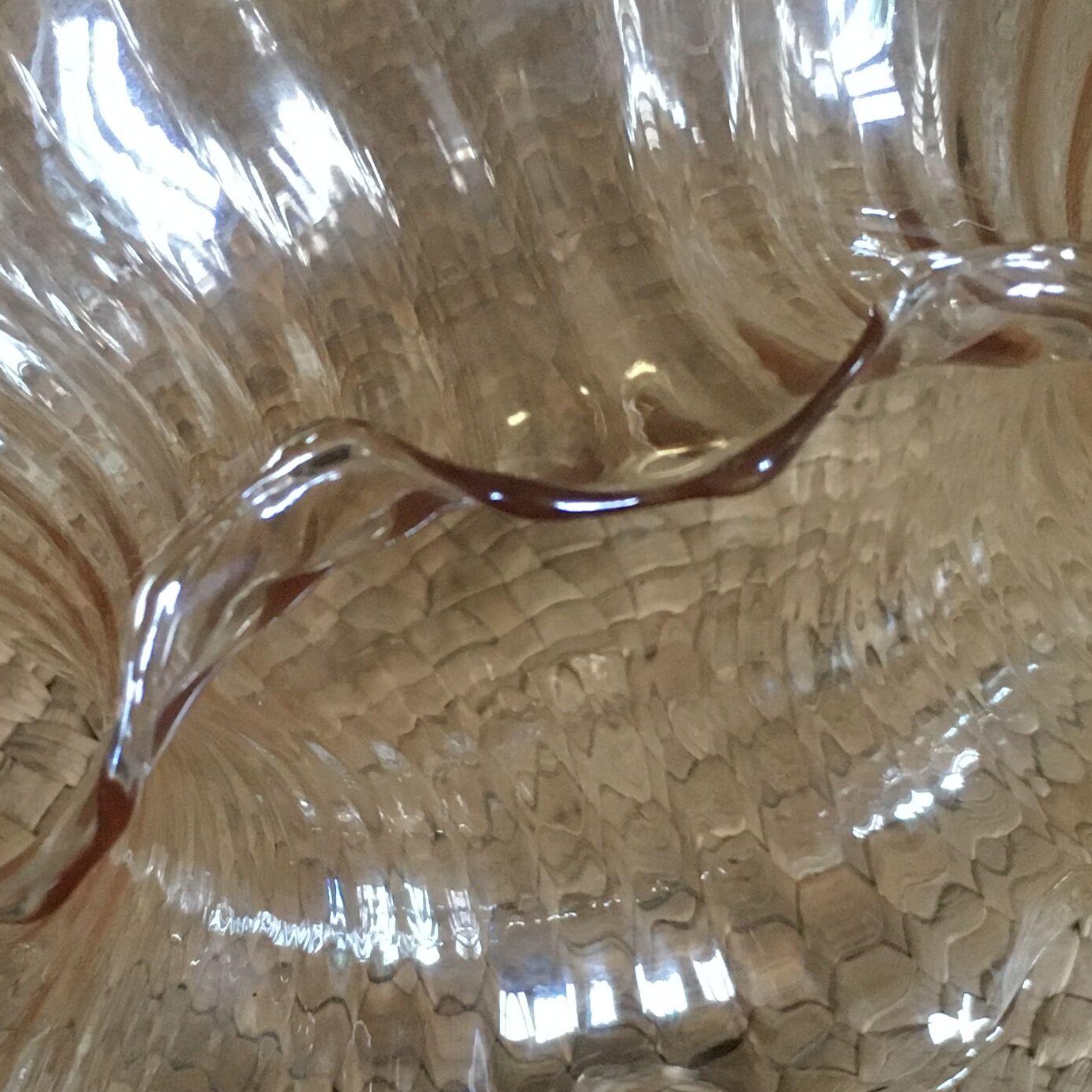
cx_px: 384
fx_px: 2677
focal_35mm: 75
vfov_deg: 23.0
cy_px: 660
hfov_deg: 23.0
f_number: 2.2
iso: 200
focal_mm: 4.15
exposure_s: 1/17
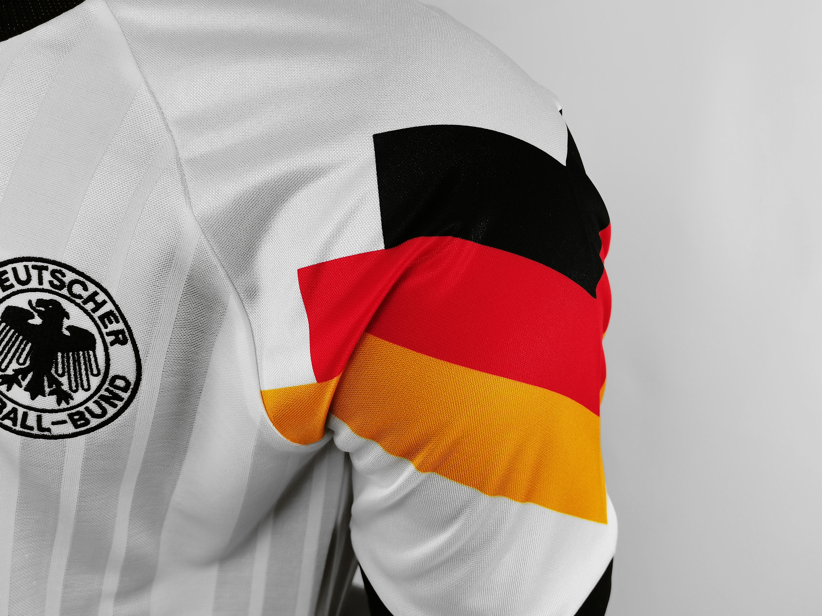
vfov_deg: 44.2
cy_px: 308
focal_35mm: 32
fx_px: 760
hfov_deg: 56.8
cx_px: 411
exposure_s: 1/100
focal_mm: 5.58
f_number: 1.8
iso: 125
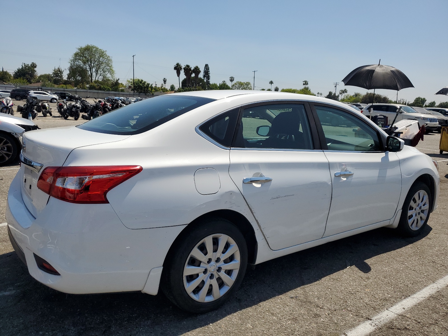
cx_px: 224
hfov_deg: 67.3
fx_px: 336
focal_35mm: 26
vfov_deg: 53.1
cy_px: 168
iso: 50
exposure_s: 1/10000
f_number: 1.5
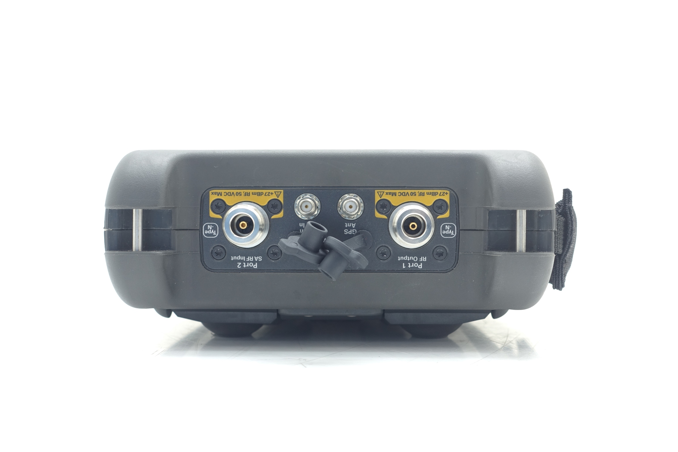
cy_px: 226
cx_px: 339
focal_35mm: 47
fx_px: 885
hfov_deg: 41.9
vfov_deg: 28.6
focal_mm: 17.06
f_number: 3.5
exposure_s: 1/6
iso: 80
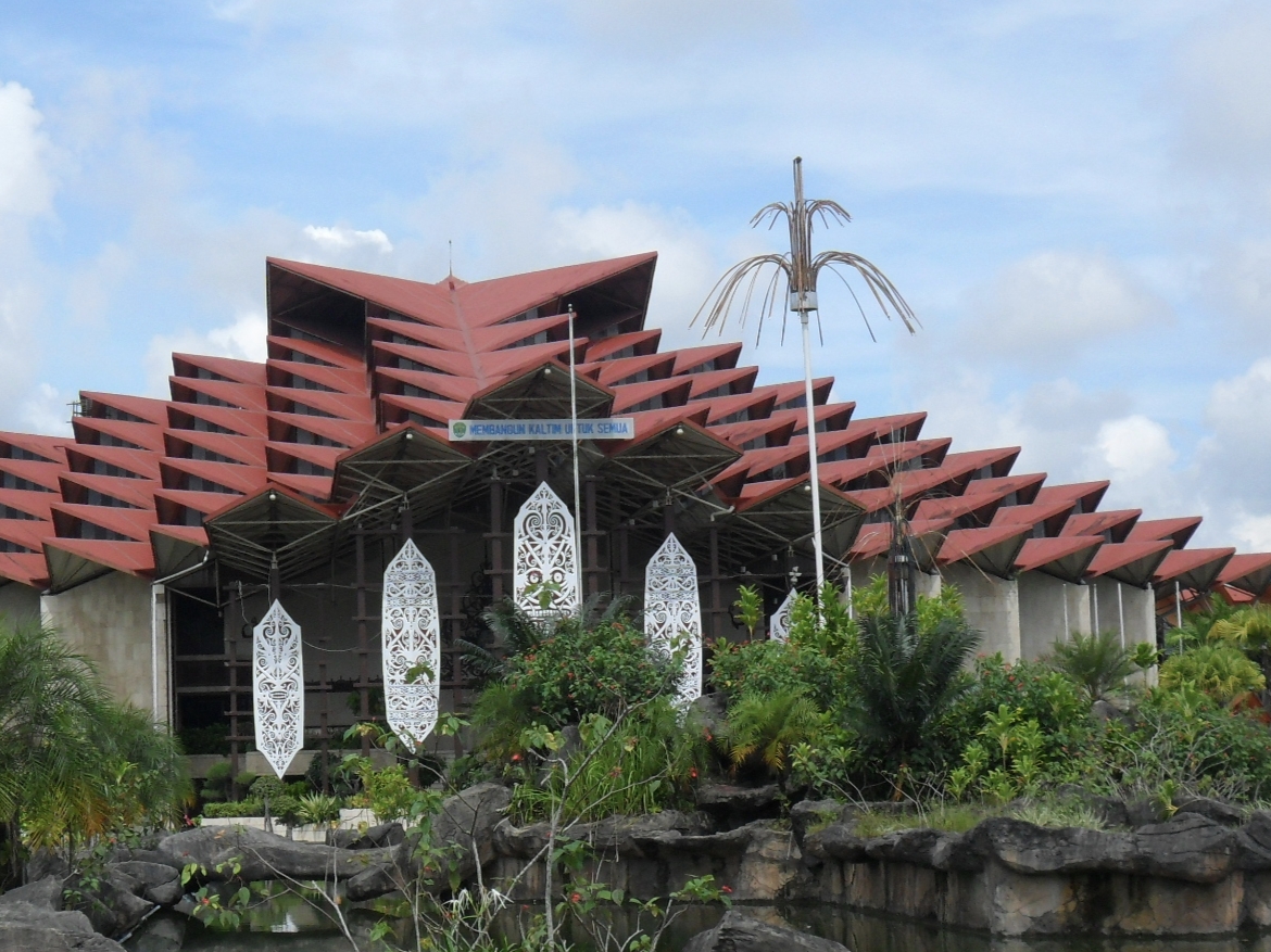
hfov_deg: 43.0
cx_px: 636
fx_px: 1615
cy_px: 476
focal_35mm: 44
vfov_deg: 32.9
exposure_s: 1/750
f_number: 4.5
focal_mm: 7.8
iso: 100
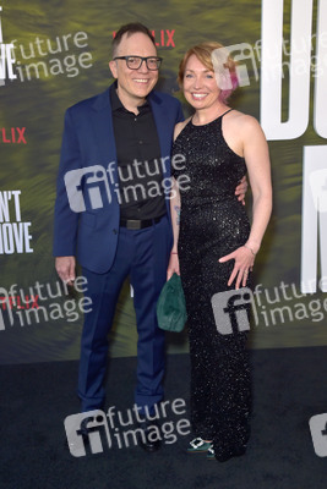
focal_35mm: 38
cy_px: 244
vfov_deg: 50.7
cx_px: 164
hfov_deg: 35.1
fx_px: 517
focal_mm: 38
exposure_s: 1/200
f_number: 6.3
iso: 800
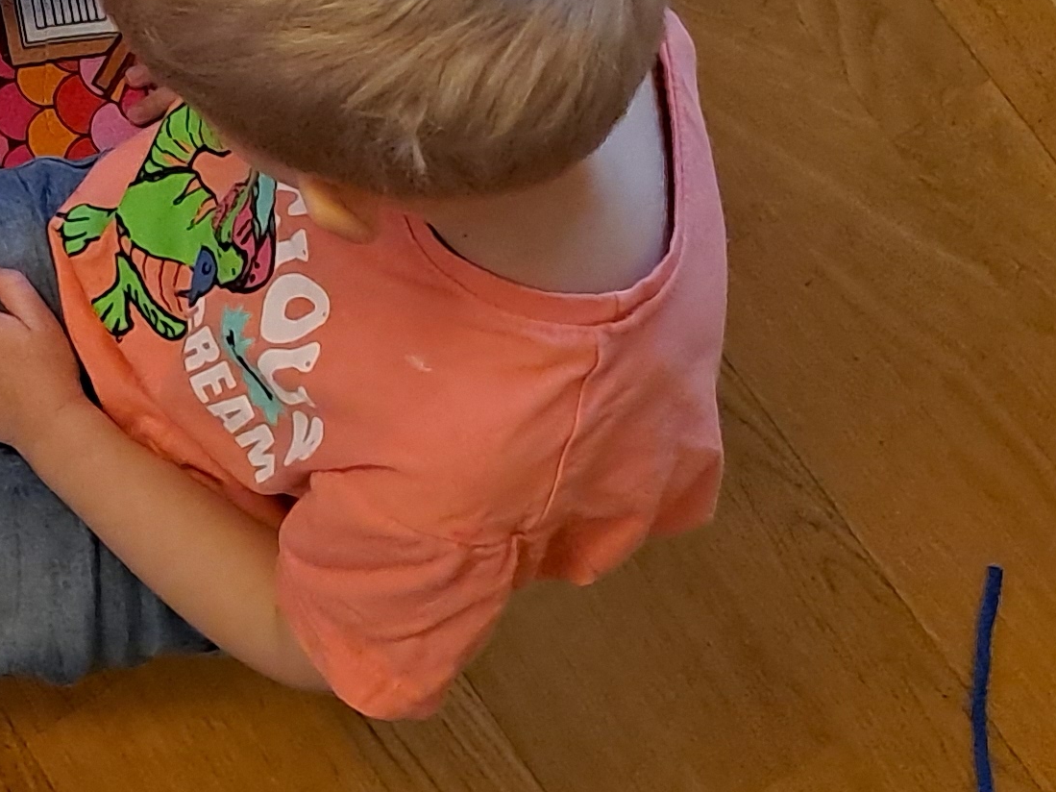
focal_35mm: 91
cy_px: -149
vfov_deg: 15.7
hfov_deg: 18.7
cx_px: -591
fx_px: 2776
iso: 400
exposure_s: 1/50
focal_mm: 4.65
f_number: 1.8
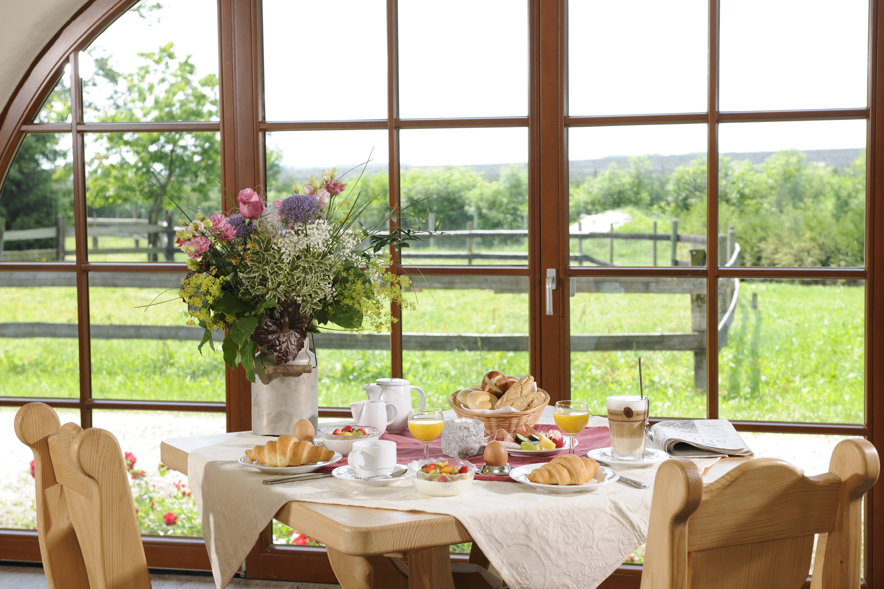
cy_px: 293
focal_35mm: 63
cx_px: 445
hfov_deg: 31.9
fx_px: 1547
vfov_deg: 21.6
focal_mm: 62
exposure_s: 1/40
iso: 100
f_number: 8
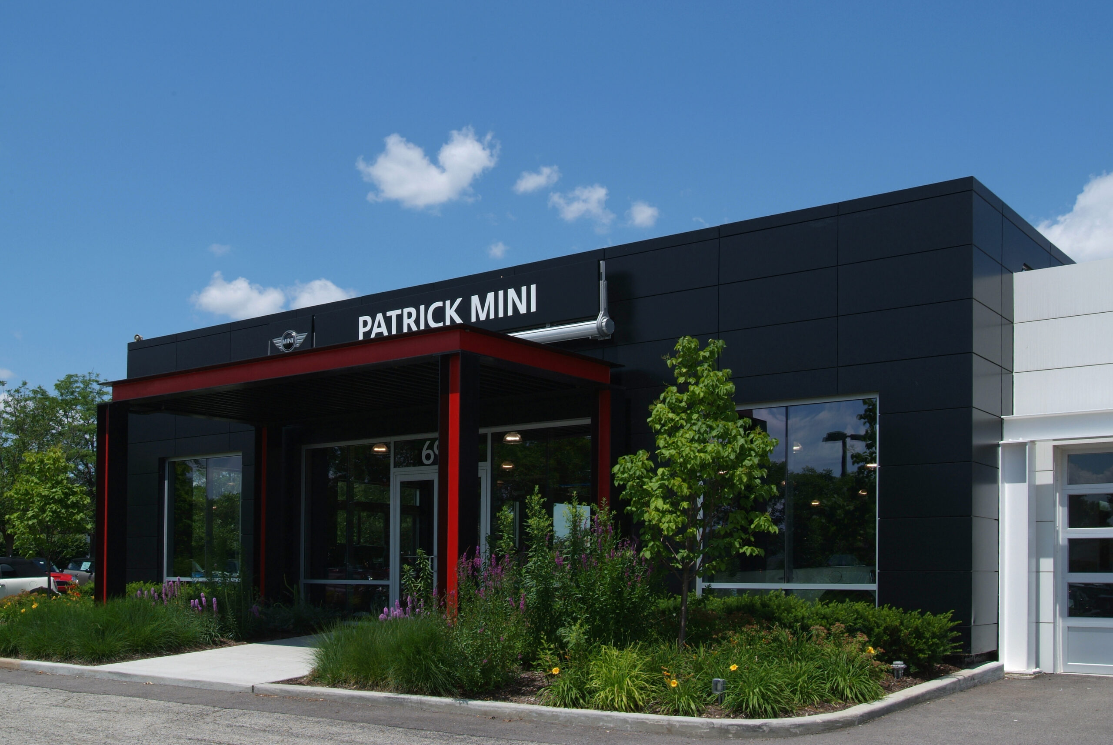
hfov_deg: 53.1
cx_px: 556
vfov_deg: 37.0
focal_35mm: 36
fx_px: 1114
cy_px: 372
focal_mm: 24
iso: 100
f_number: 11
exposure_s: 1/180
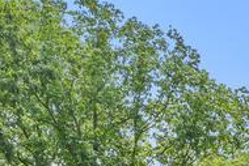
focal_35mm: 106
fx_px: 734
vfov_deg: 10.8
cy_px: 416
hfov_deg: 18.1
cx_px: 312
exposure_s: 1/160
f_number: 13
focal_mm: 14
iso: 320
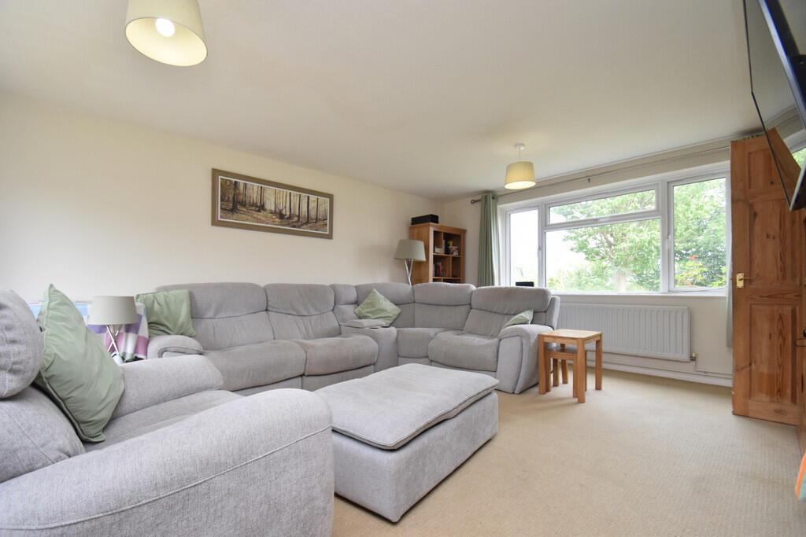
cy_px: 268
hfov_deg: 100.4
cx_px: 403
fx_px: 336
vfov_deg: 77.3
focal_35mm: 15
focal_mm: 10
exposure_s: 1/200
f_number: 5
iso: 500
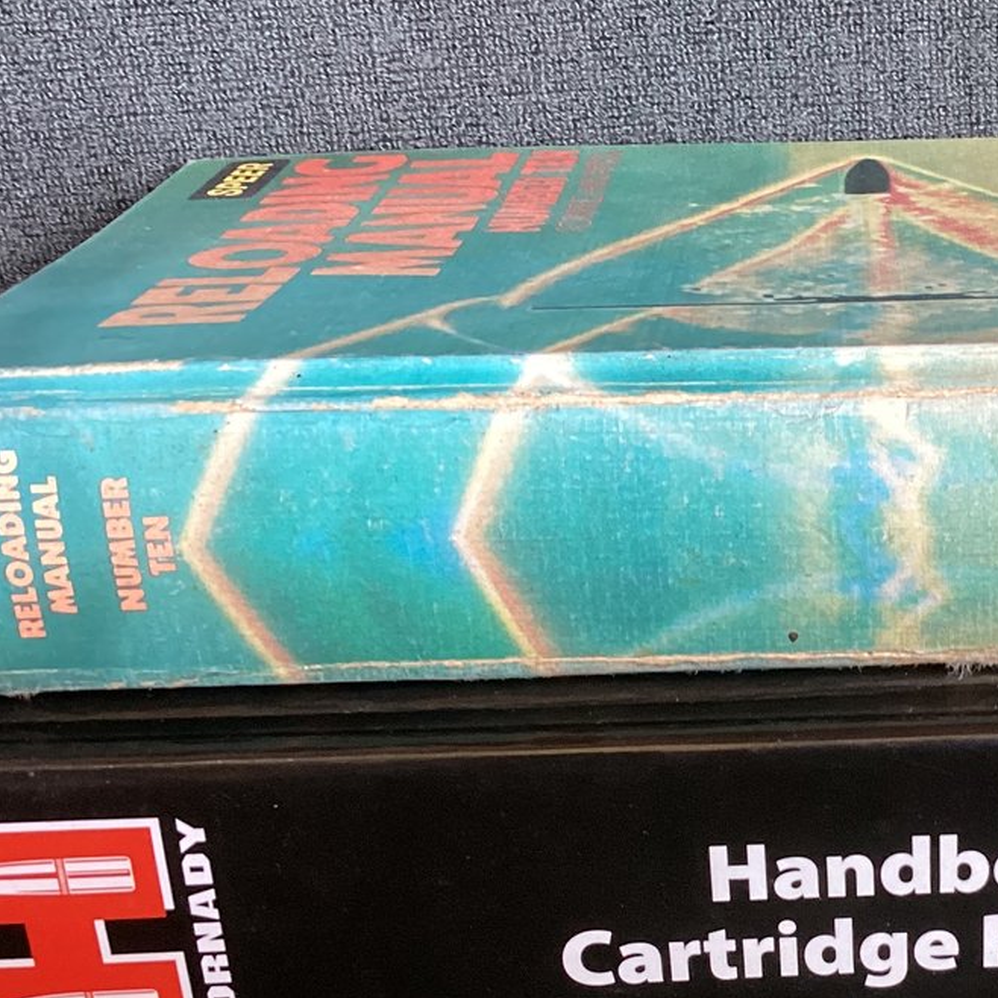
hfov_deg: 26.3
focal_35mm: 63
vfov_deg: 26.9
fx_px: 2055
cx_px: 926
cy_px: 747
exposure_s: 1/50
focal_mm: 3.3
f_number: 2.4
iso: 160
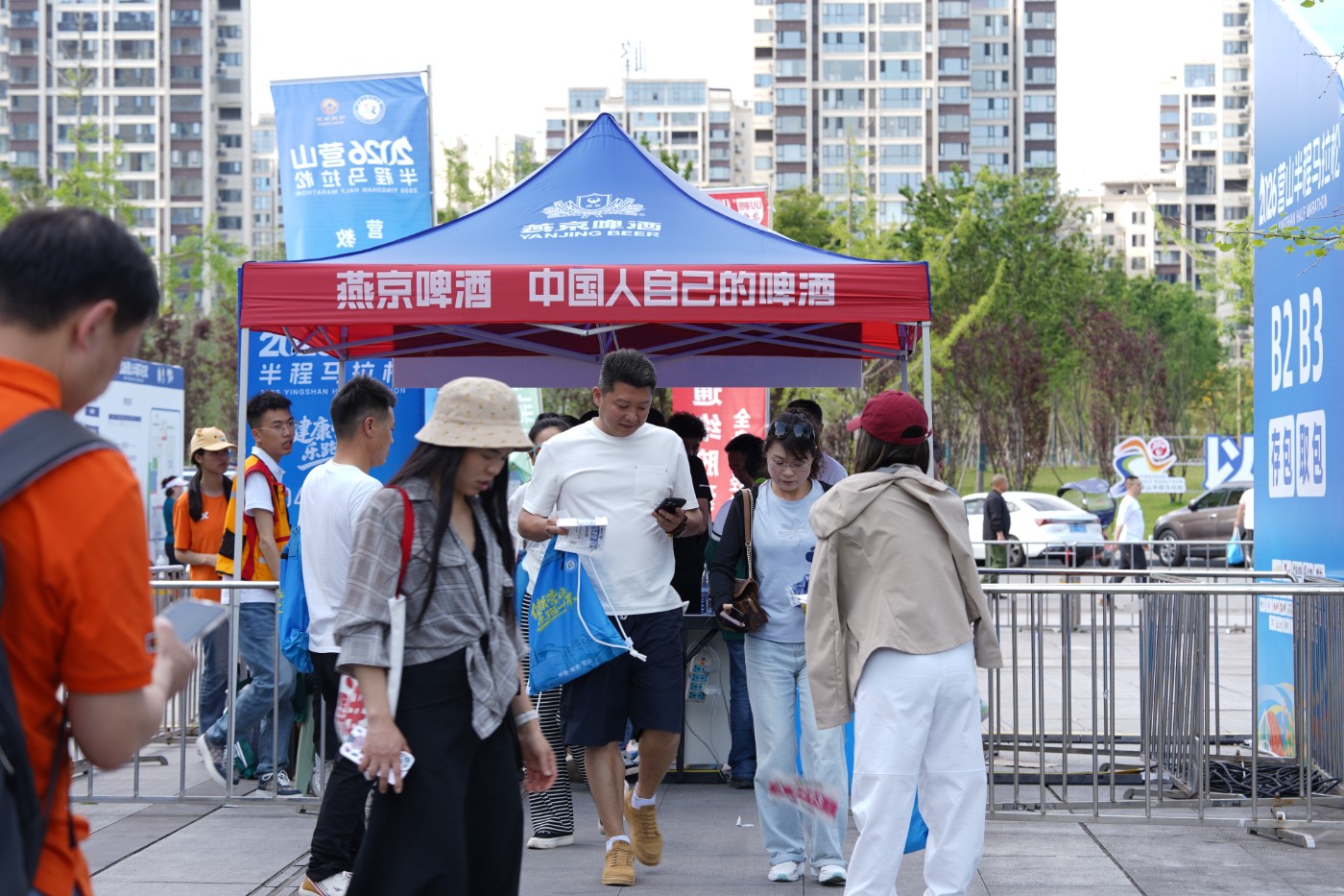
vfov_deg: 16.1
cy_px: 448
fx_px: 3173
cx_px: 672
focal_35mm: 85
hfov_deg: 23.9
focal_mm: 85
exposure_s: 1/100
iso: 80
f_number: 6.3
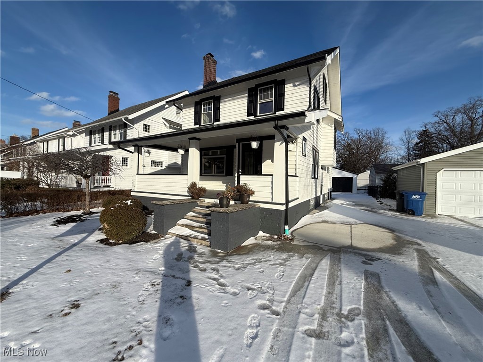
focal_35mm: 14
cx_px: 242
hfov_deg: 102.1
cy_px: 181
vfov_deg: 85.7
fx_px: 195
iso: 50
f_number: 2.2
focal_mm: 2.22
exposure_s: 1/3460
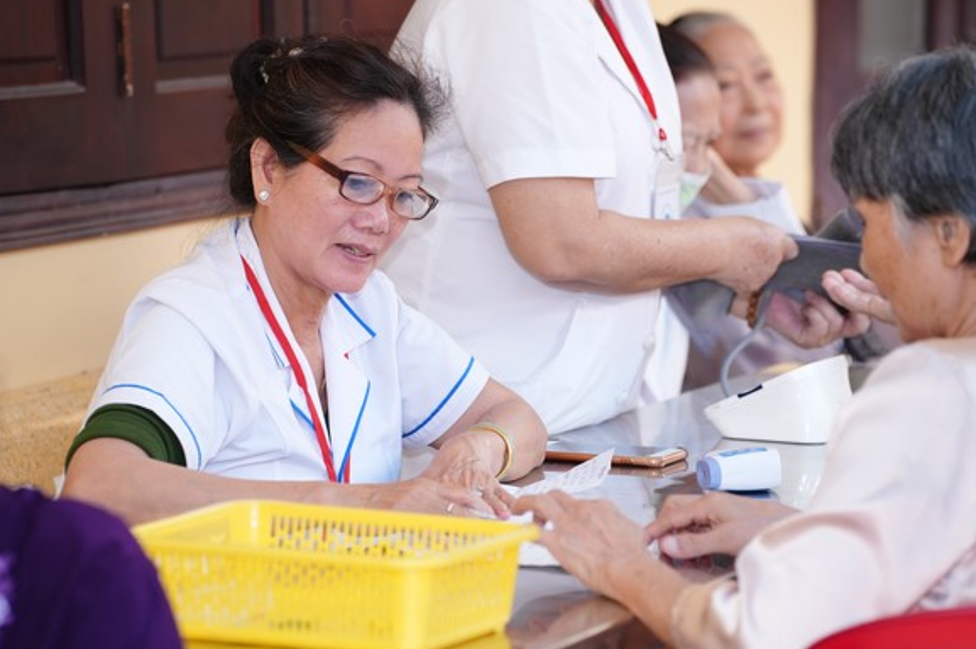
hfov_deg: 12.2
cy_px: 344
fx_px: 4579
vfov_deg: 8.1
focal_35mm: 169
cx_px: 448
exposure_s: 1/80
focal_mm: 150
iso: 500
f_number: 4.5
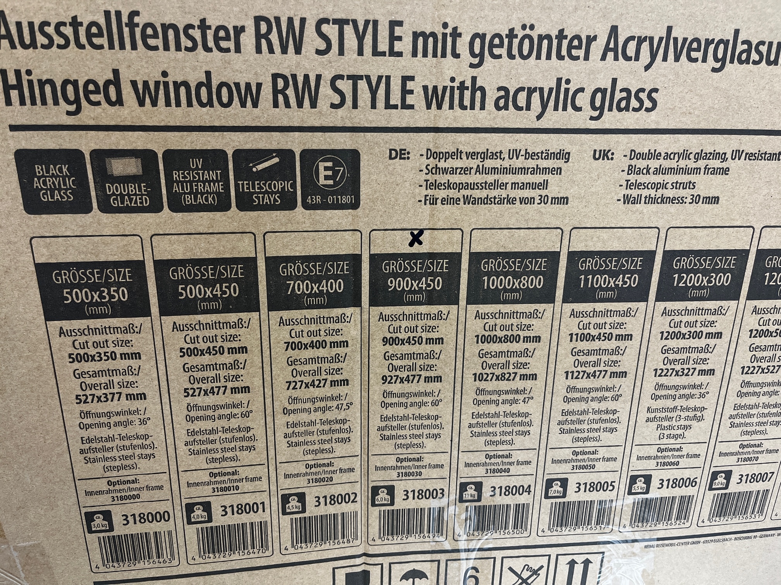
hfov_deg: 67.3
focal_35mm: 26
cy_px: 292
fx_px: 587
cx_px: 390
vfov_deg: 53.1
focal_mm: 5.1
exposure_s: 1/100
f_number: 1.6
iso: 125
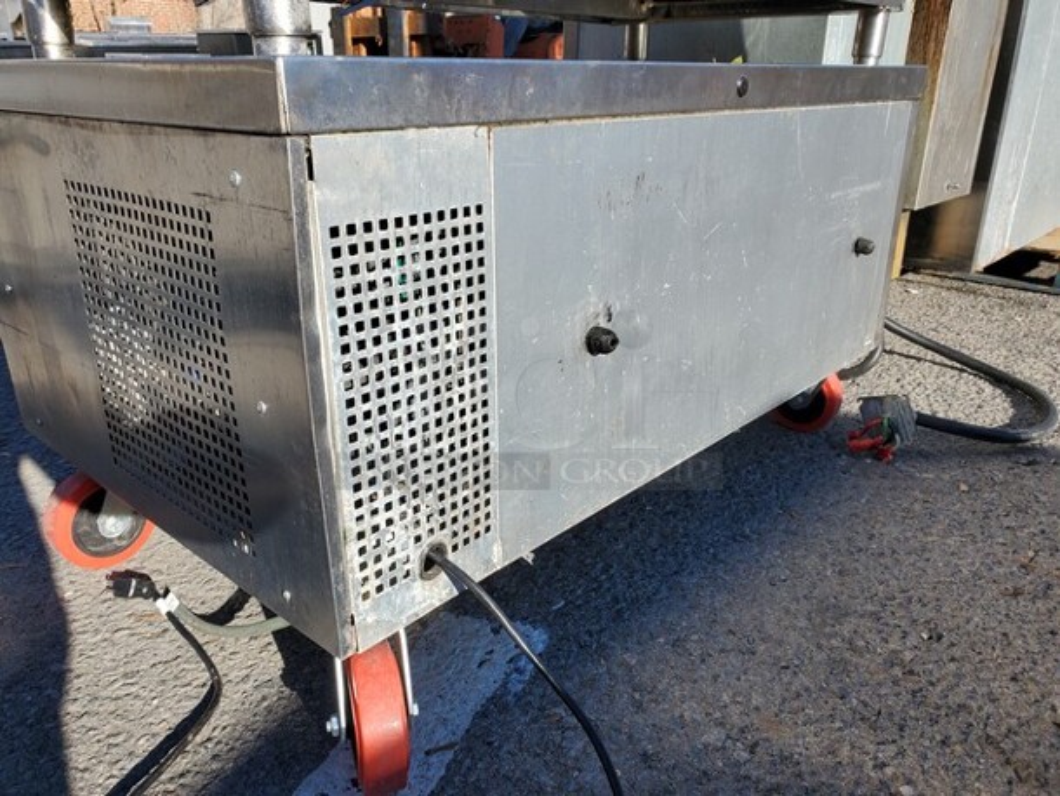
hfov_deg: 67.3
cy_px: 398
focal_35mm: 26
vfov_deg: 53.1
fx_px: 796
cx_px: 530
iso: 50
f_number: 2.4
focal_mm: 4.3
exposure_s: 1/1096
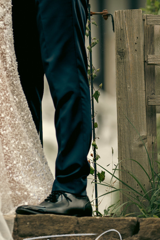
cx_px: -49
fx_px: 2374
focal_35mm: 356
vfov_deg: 5.8
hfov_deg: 3.8
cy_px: -31
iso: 100
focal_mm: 135
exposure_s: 1/1250
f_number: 1.8
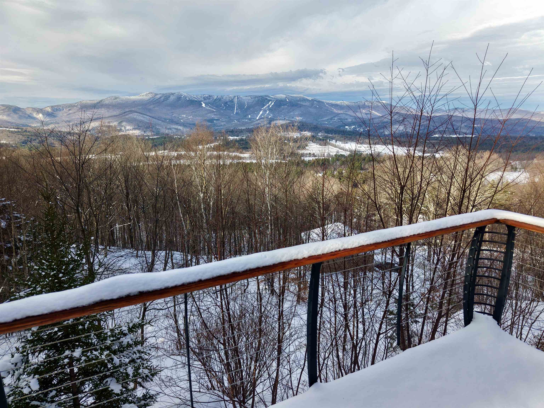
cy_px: 204
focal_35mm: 24
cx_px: 272
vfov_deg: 56.8
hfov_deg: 71.6
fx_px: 377
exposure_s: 1/60
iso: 140
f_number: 1.8
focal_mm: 8.67
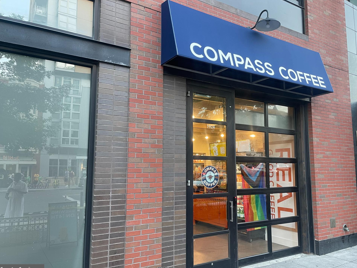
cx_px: 190
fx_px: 278
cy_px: 135
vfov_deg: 51.4
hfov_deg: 65.3
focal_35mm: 27
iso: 125
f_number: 1.6
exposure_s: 1/60
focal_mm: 5.1
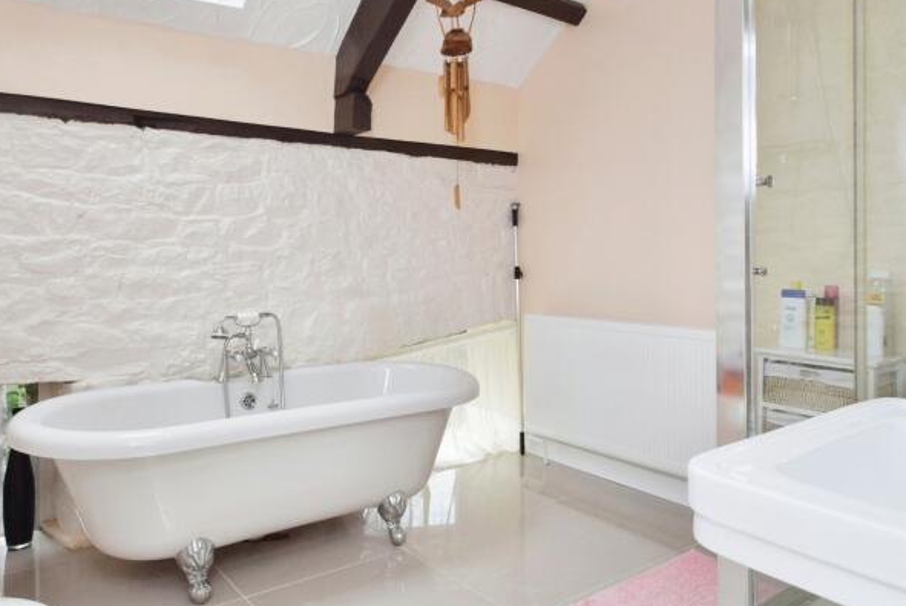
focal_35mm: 26
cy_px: 258
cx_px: 445
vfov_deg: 49.5
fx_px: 655
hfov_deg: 69.3
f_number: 7.1
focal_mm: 10
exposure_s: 1/100
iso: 200
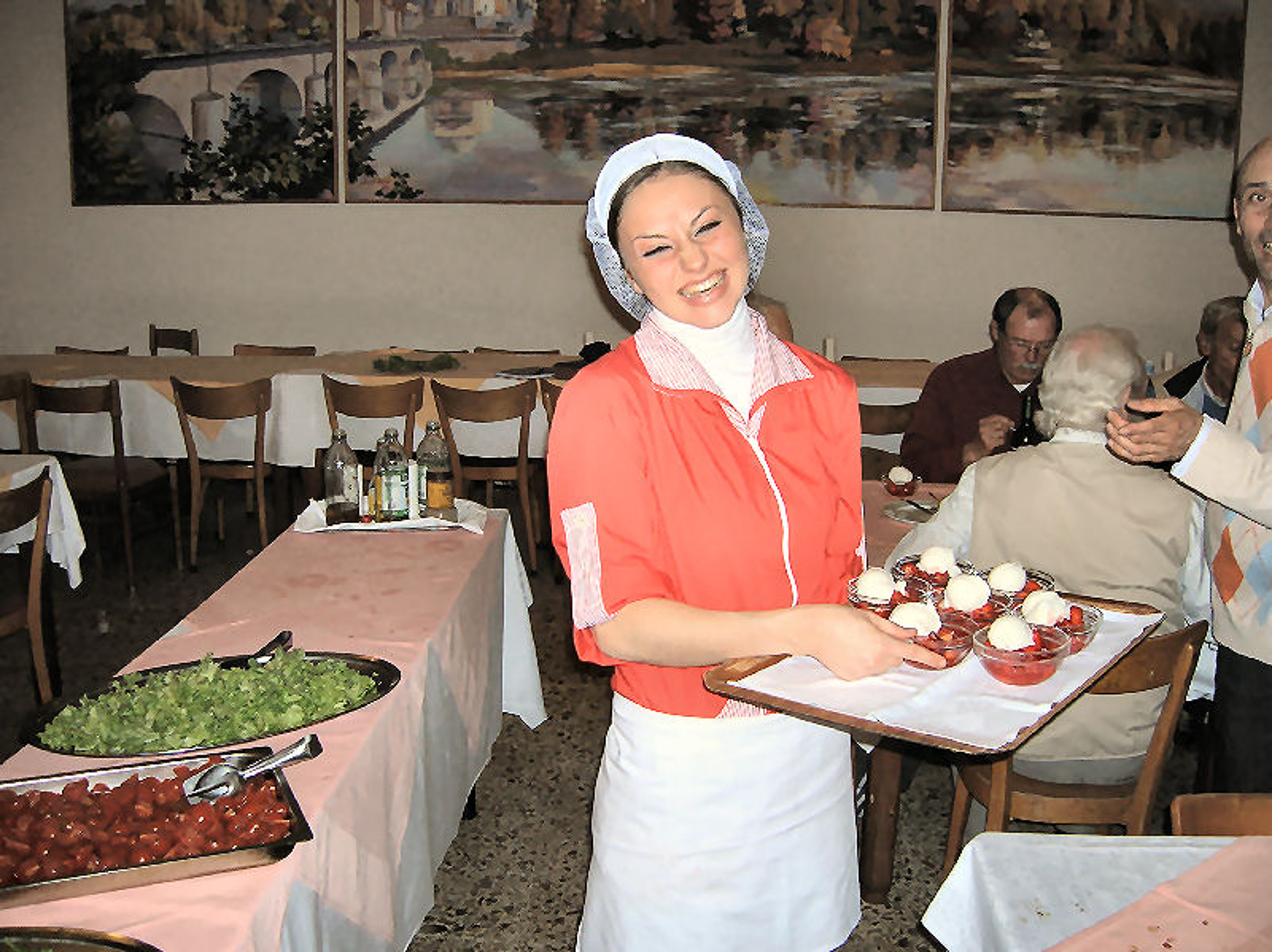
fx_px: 1249
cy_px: 476
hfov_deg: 54.0
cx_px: 636
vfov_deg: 41.8
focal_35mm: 34
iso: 63
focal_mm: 5.7
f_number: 2.9
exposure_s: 1/60.1
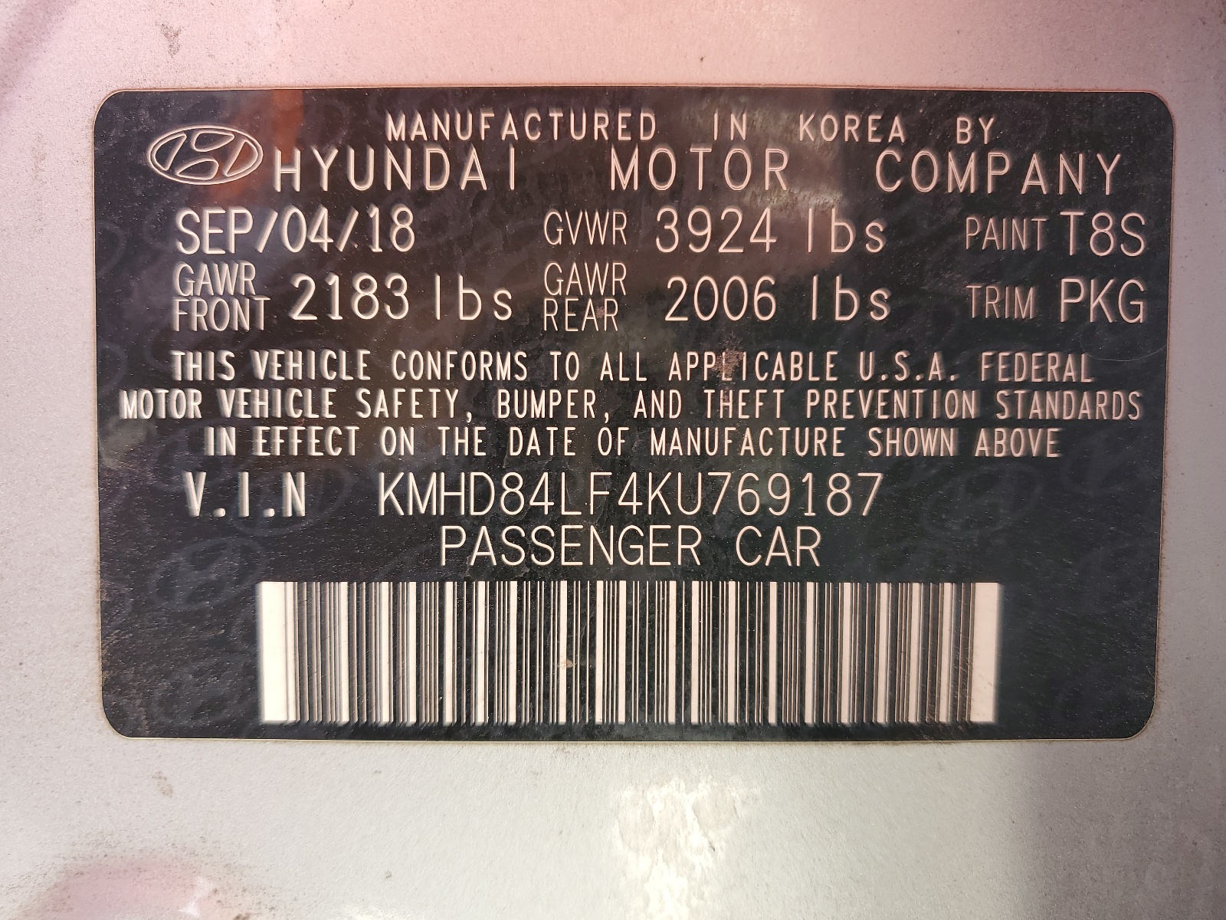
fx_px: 921
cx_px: 613
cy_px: 460
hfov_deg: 67.3
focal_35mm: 26
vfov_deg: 53.1
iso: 50
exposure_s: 1/60.2
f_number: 1.5
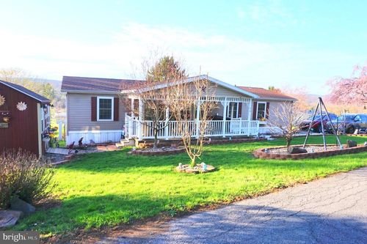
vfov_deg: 53.1
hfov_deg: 73.8
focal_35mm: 24
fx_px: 245
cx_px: 184
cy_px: 122
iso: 100
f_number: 10
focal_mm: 16
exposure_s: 1/80
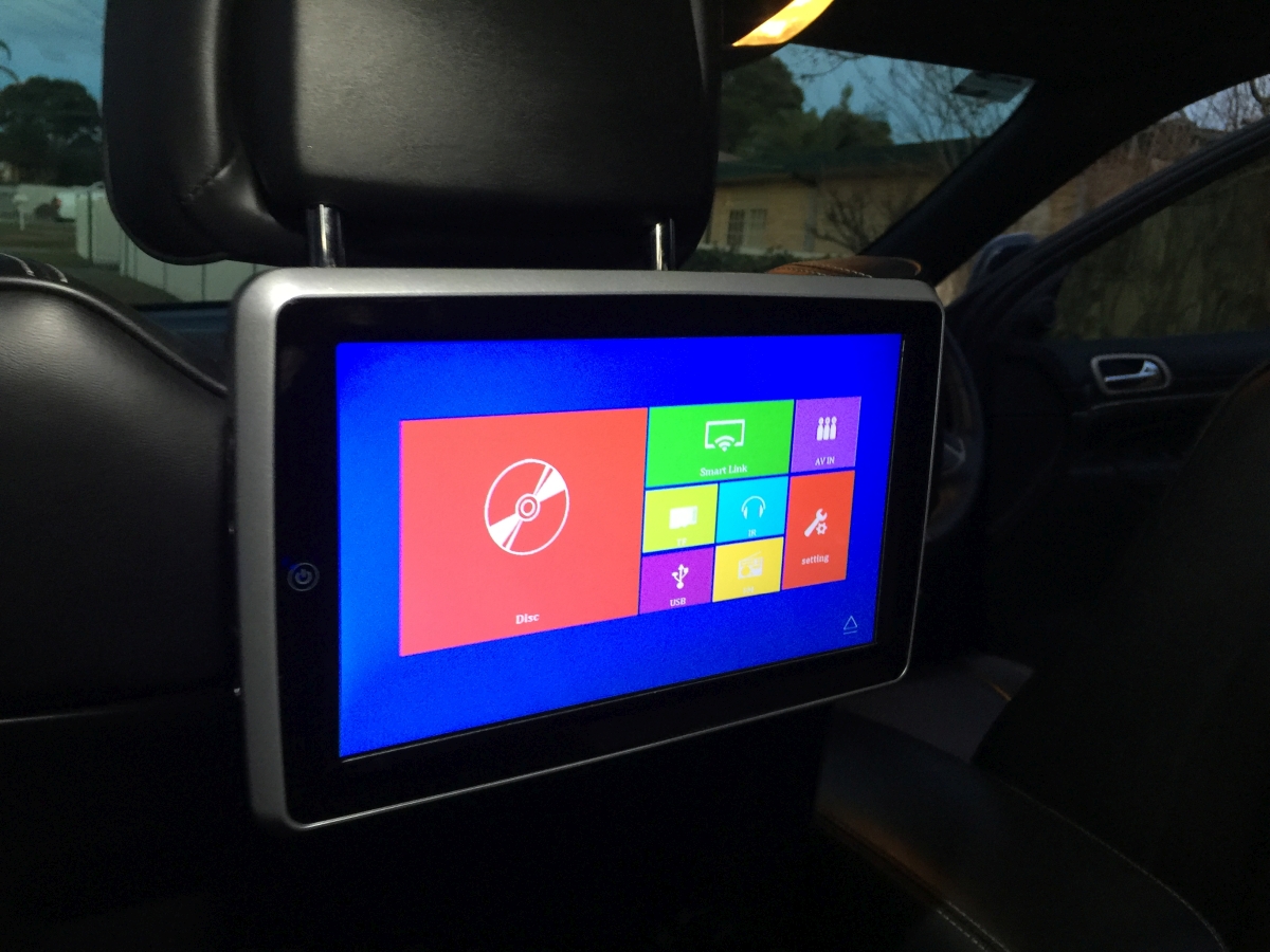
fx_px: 1064
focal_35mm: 29
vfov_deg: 48.2
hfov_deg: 61.7
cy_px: 476
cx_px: 635
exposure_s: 1/17
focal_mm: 4.15
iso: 80
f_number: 2.2
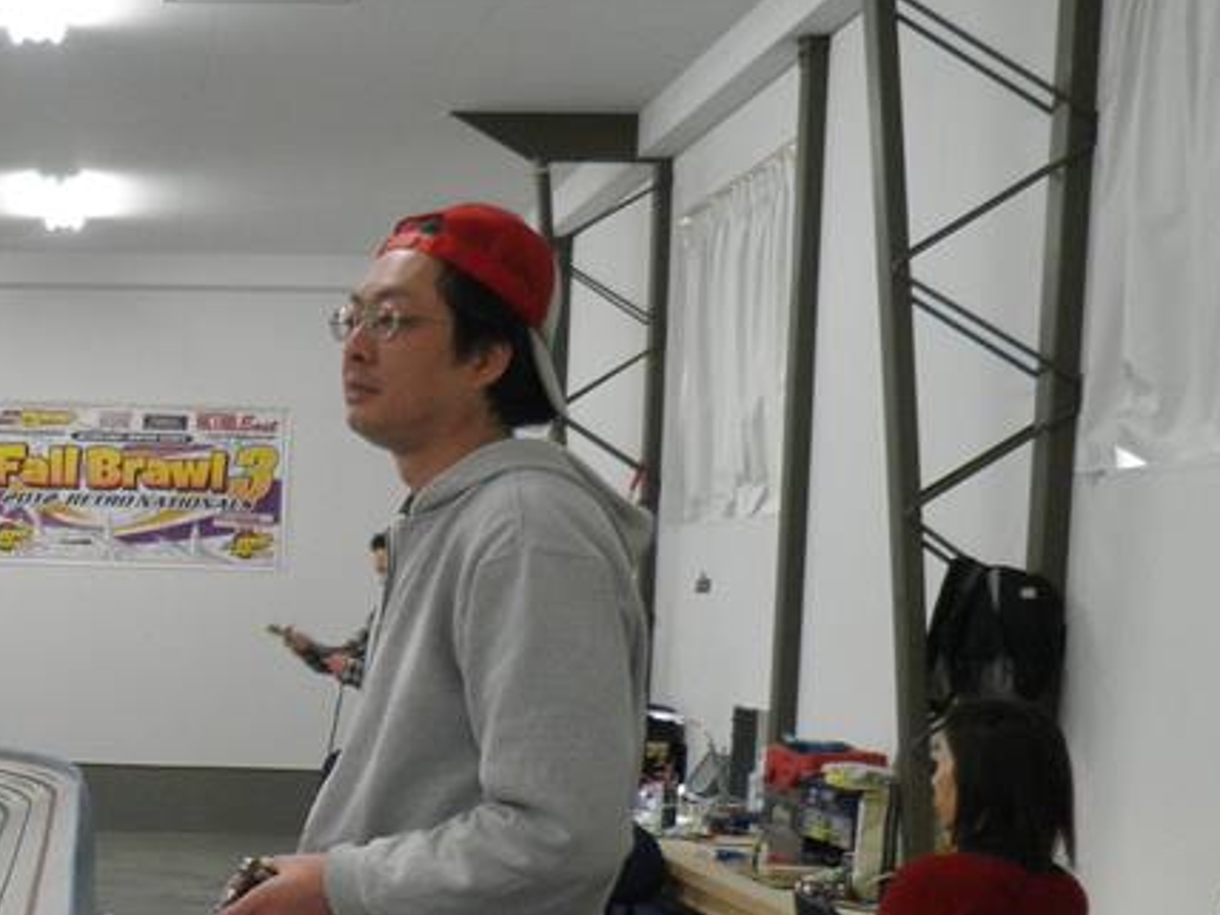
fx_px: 2361
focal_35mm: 67
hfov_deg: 26.1
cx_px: -205
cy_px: 807
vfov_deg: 21.5
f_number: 3.2
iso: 200
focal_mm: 5
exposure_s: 1/30
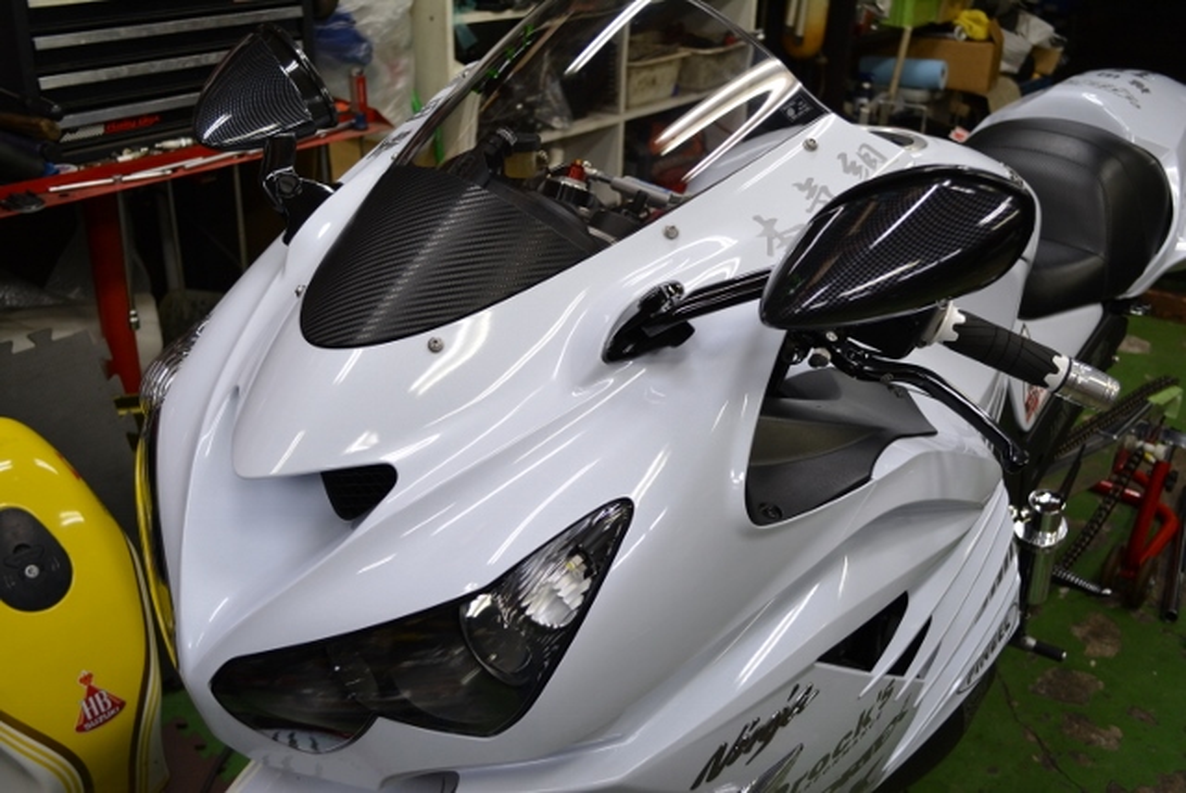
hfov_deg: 53.1
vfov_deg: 36.9
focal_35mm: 36
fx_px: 1187
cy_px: 396
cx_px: 593
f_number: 4
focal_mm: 24
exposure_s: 1/60
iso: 640
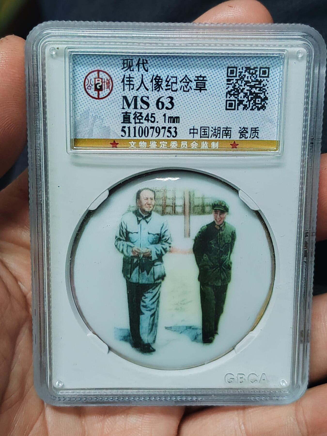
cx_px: 164
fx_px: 680
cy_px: 218
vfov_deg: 35.5
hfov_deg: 27.0
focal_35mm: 54
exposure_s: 1/50
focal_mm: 6.12
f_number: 1.9
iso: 3200
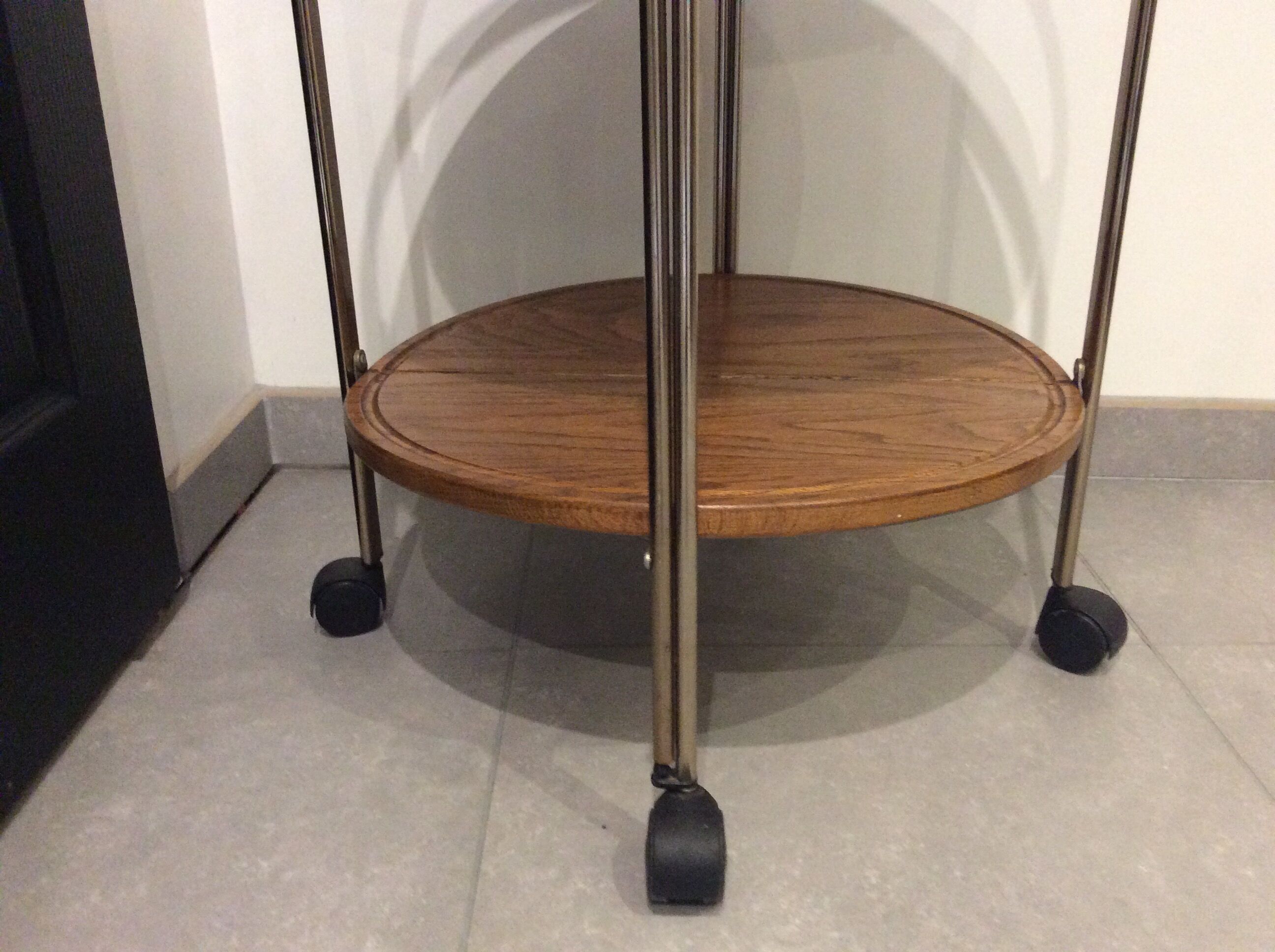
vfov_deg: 44.1
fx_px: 1177
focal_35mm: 32
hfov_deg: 56.9
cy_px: 476
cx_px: 638
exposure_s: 1/25
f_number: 2.4
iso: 320
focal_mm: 3.3
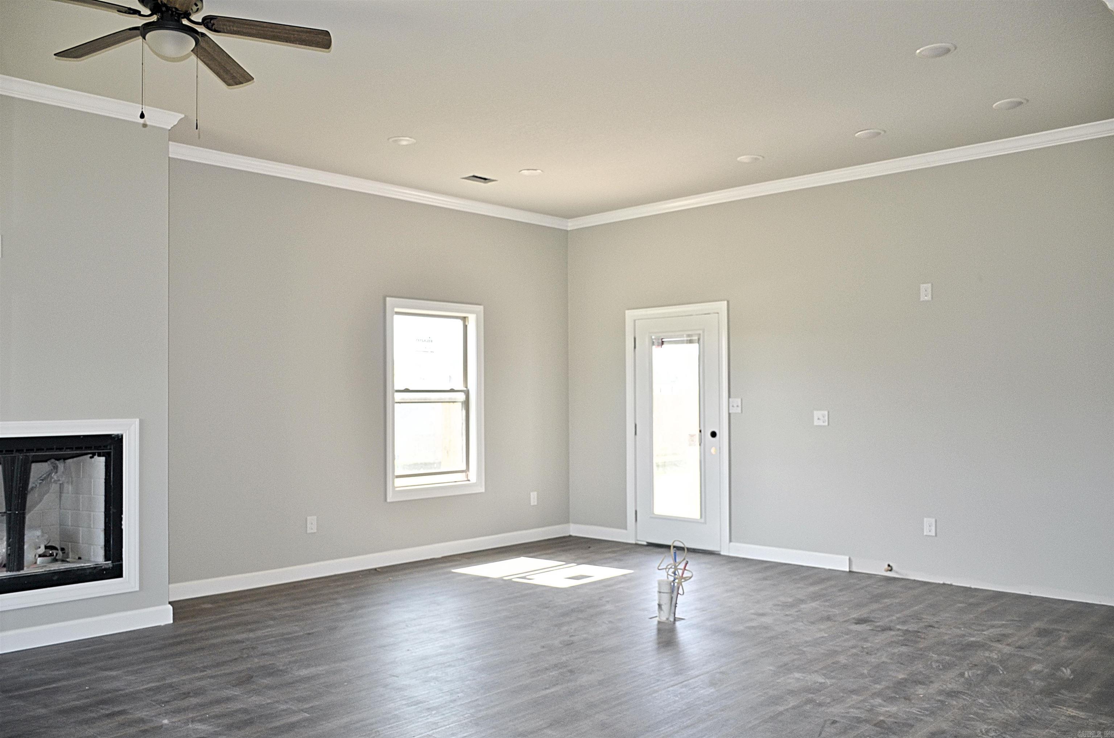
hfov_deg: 62.0
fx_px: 926
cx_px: 557
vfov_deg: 43.4
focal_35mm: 30
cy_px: 369
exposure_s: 1/160
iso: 200
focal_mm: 20
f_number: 3.5
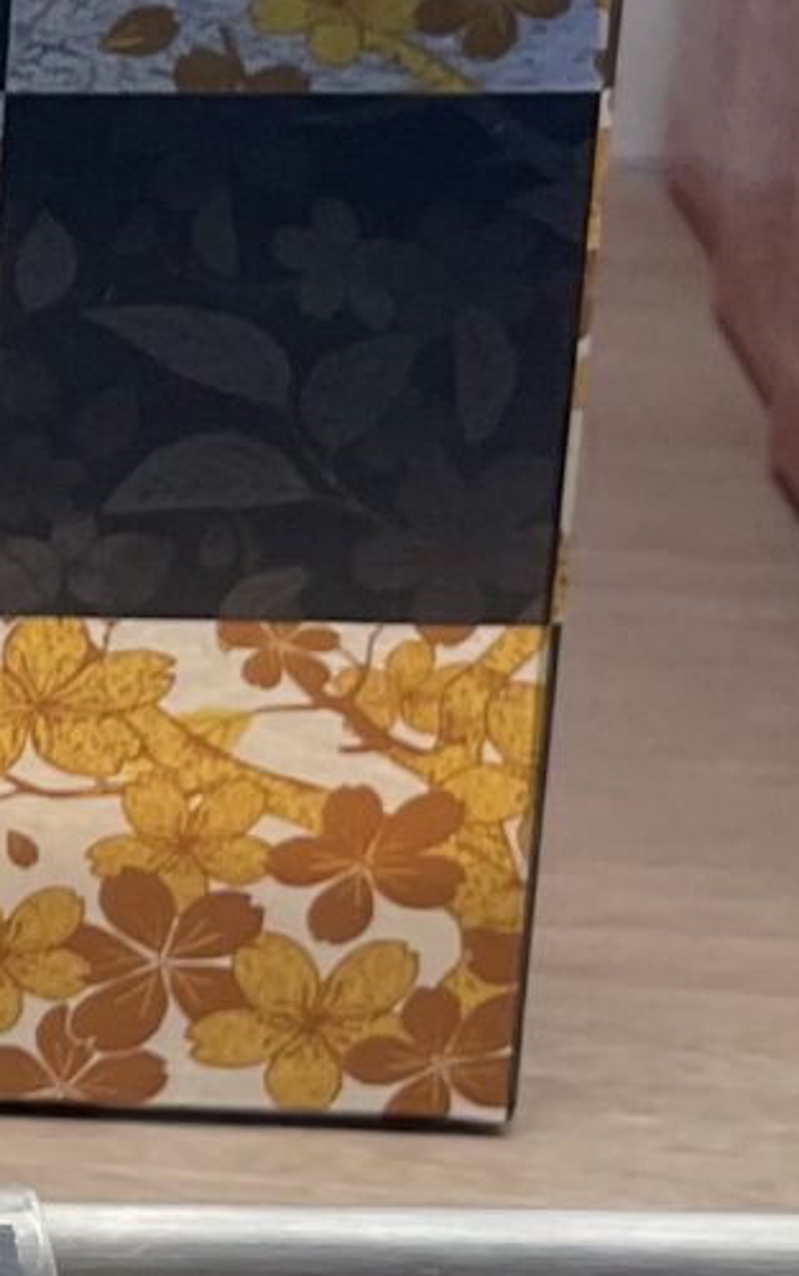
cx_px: -2088
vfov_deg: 14.8
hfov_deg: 7.4
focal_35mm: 141
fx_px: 4907
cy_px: 365
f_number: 1.6
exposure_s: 1/100
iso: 64
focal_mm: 4.2
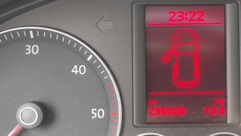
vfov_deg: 19.4
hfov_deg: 33.7
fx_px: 396
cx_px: 149
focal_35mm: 62
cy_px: 75
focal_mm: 5.43
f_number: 1.89
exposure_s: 1/60
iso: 139
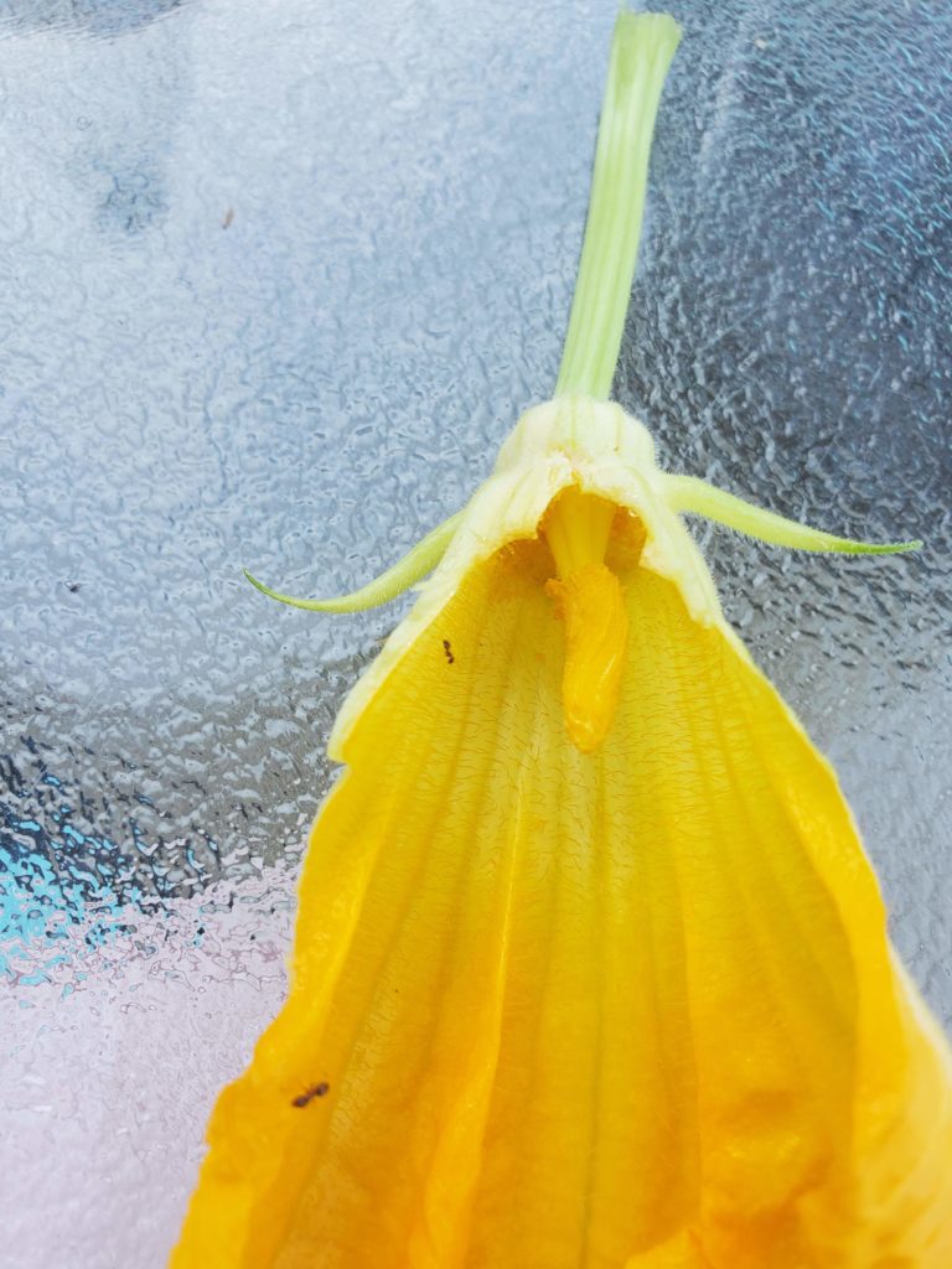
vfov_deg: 67.3
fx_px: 953
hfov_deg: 53.1
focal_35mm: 26
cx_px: 476
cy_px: 634
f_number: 2.4
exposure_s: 1/117
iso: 50
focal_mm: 4.3
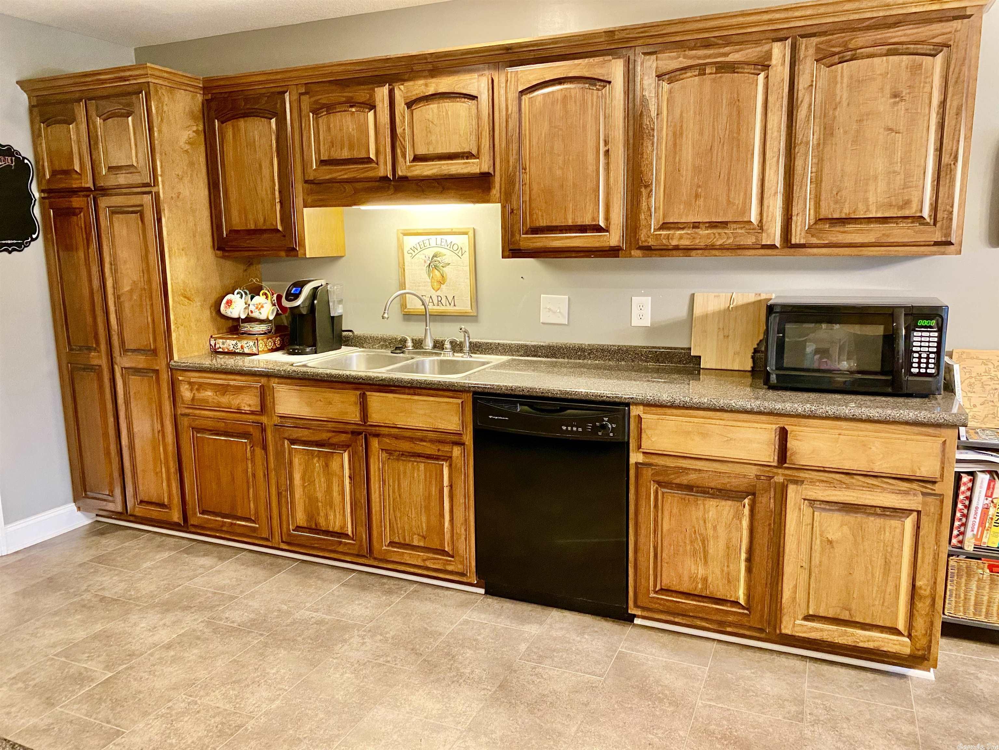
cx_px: 500
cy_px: 375
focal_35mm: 26
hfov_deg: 67.3
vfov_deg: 53.1
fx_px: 750
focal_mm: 4.25
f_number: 1.8
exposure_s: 1/40
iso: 500
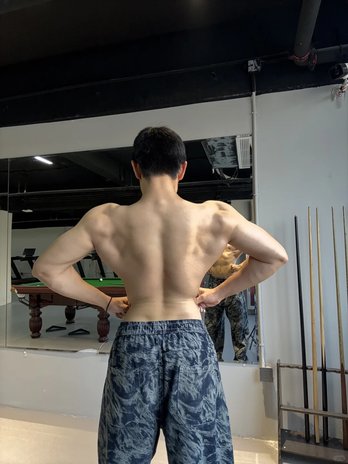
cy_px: 232
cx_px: 174
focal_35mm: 23
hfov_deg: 58.9
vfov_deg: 73.9
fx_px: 308
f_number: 1.9
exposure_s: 1/60
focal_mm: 2.69
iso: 125
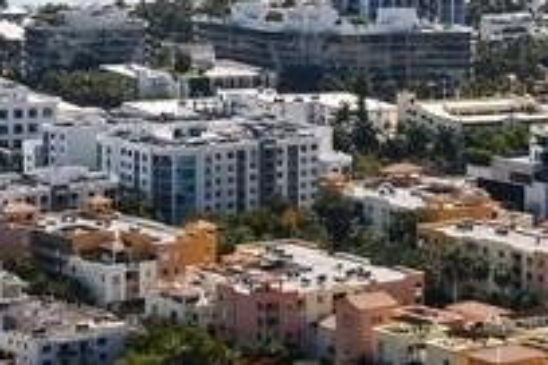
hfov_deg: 11.4
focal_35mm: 180
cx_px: 142
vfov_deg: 7.5
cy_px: -204
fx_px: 2740
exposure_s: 1/1250
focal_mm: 46
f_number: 8
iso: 250
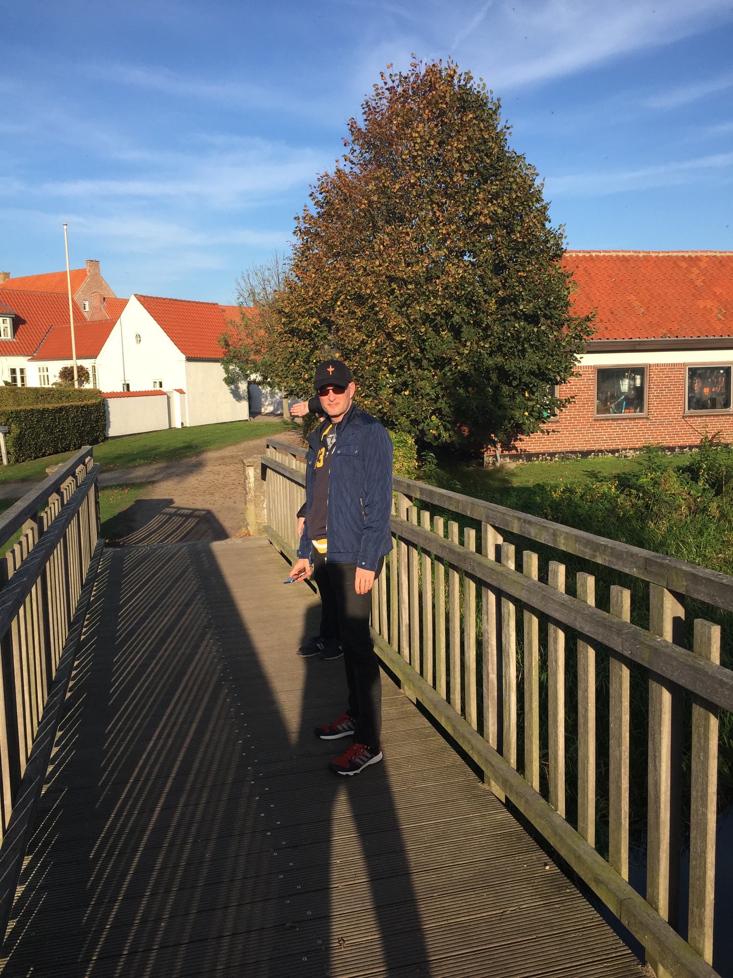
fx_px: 819
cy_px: 489
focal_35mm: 29
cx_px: 366
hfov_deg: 48.2
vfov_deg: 61.7
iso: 32
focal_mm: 4.15
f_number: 2.2
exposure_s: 1/1364
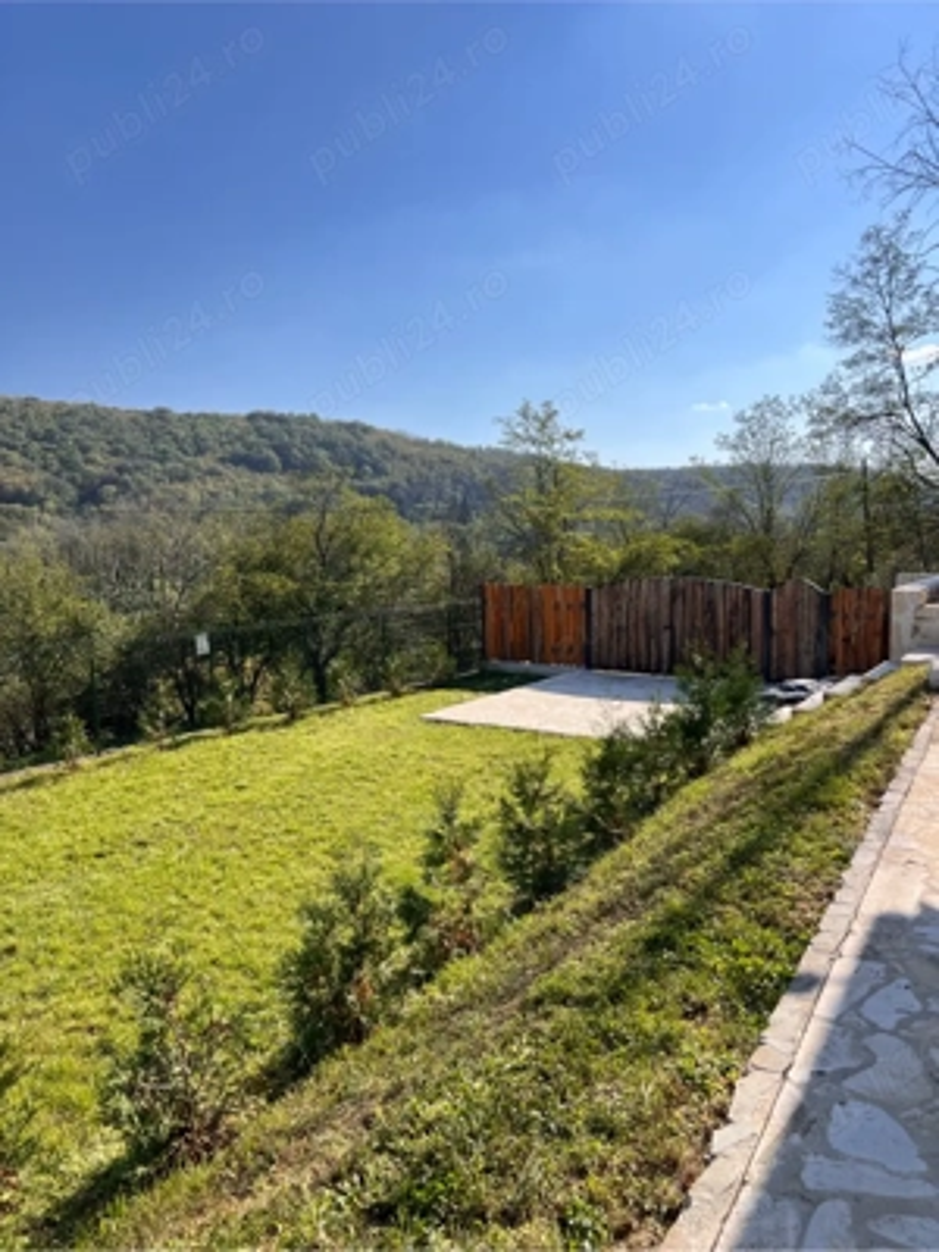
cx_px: 470
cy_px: 626
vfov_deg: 67.3
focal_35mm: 26
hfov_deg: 53.1
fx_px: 940
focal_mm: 5.7
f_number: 1.5
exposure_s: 1/2762
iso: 50
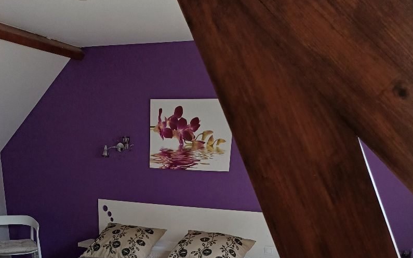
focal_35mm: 40
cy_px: 299
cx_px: 180
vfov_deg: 28.4
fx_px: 450
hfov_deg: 49.2
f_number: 1.8
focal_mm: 4.65
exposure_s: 1/50
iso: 125
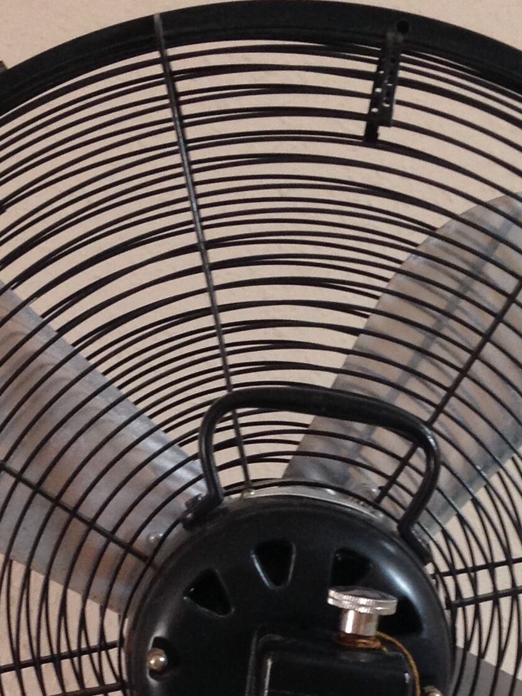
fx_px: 1929
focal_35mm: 96
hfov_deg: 15.4
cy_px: 828
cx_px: 313
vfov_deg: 19.3
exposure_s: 1/20
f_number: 2.4
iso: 125
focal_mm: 4.12
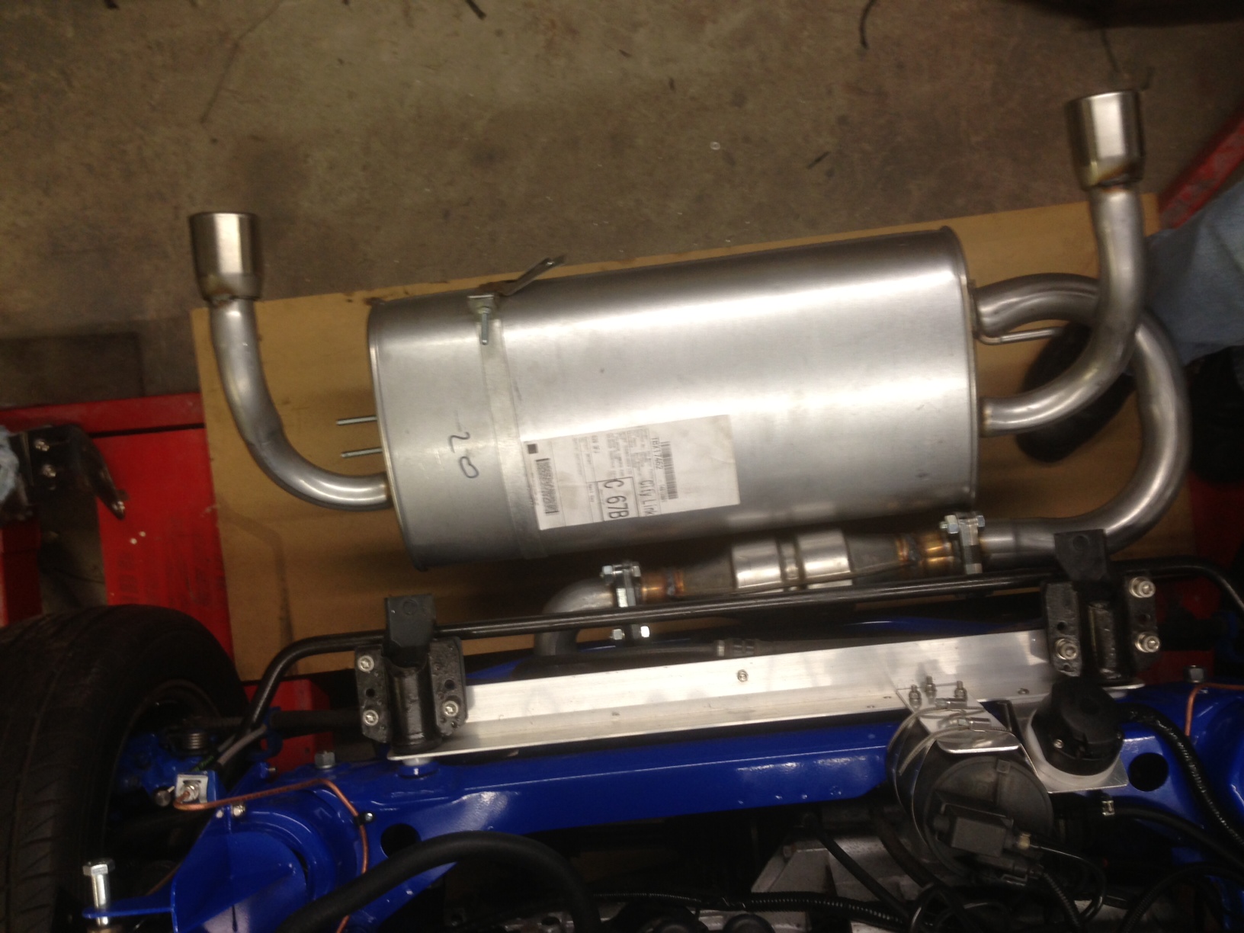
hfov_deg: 55.4
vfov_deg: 42.9
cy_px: 466
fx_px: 1186
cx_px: 622
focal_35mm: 33
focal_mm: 4.13
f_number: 2.4
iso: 64
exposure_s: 1/20
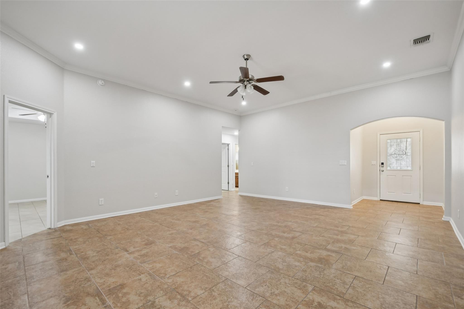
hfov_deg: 100.4
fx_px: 193
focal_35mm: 15
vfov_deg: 77.3
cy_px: 154
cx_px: 232
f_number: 8
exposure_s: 1/13
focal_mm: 10
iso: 400
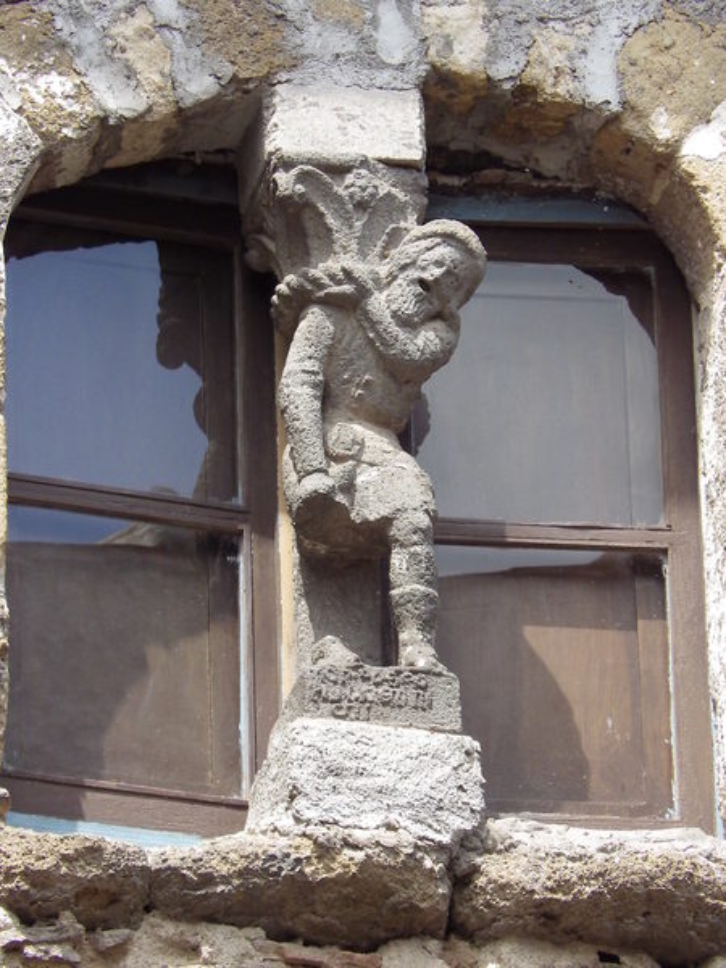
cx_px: 363
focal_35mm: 445
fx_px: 12444
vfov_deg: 4.5
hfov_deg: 3.3
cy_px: 484
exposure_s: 1/125
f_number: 6
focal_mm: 79.9
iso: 100
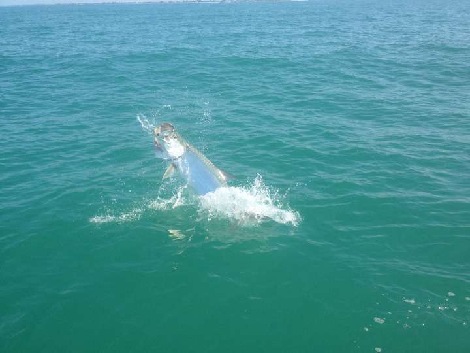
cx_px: 235
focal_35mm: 35
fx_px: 475
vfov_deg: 40.7
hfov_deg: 52.6
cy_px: 176
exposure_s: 1/986
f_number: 2.4
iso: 50
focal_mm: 4.28
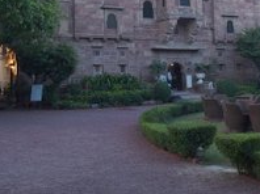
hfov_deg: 37.5
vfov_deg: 27.9
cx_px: 130
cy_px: 37
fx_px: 383
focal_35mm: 51
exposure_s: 1/125
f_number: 3.2
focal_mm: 6
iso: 100
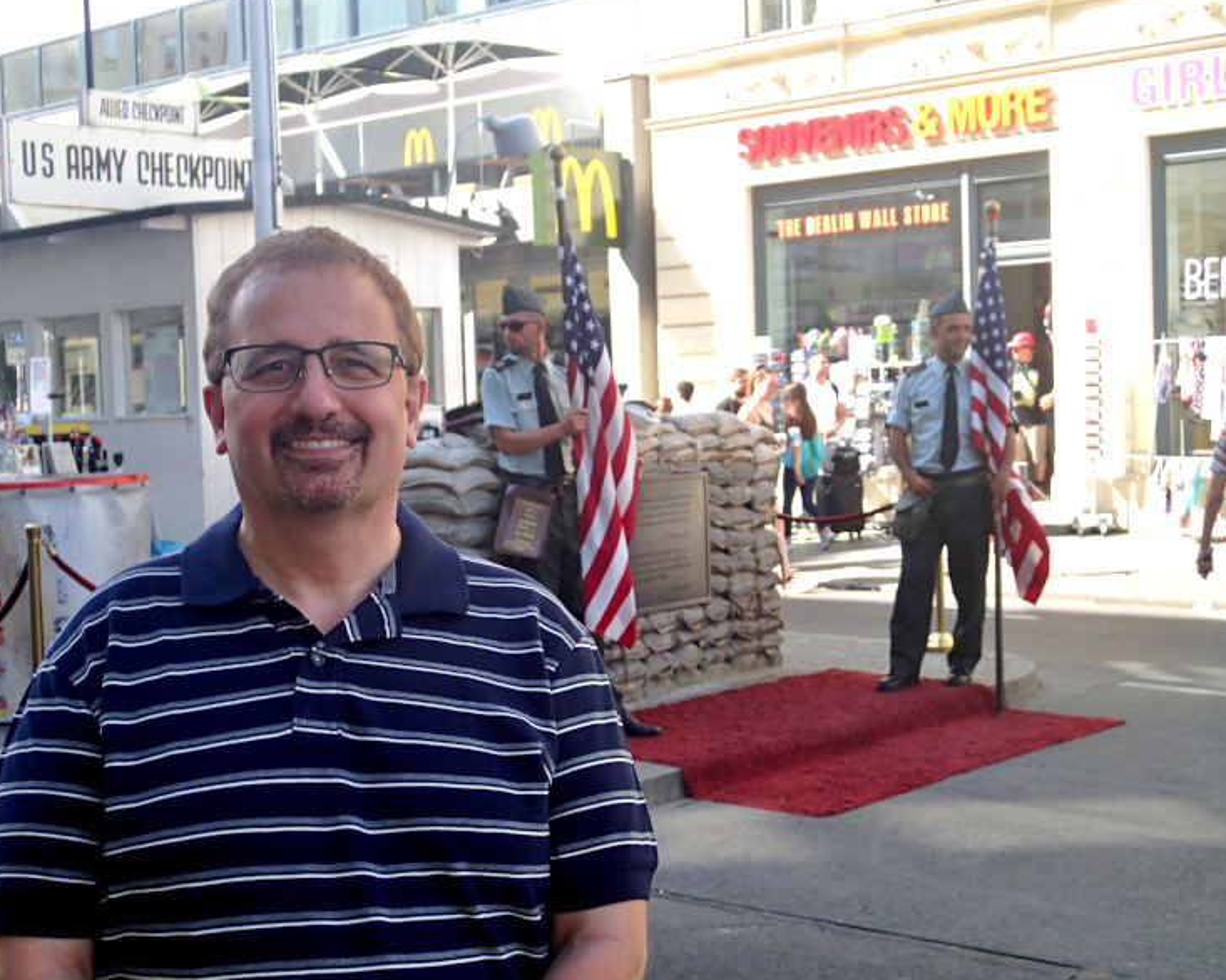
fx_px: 1777
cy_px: 480
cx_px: 657
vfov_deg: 30.8
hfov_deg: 38.0
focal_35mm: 49
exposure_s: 1/320
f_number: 3.1
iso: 100
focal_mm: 8.41
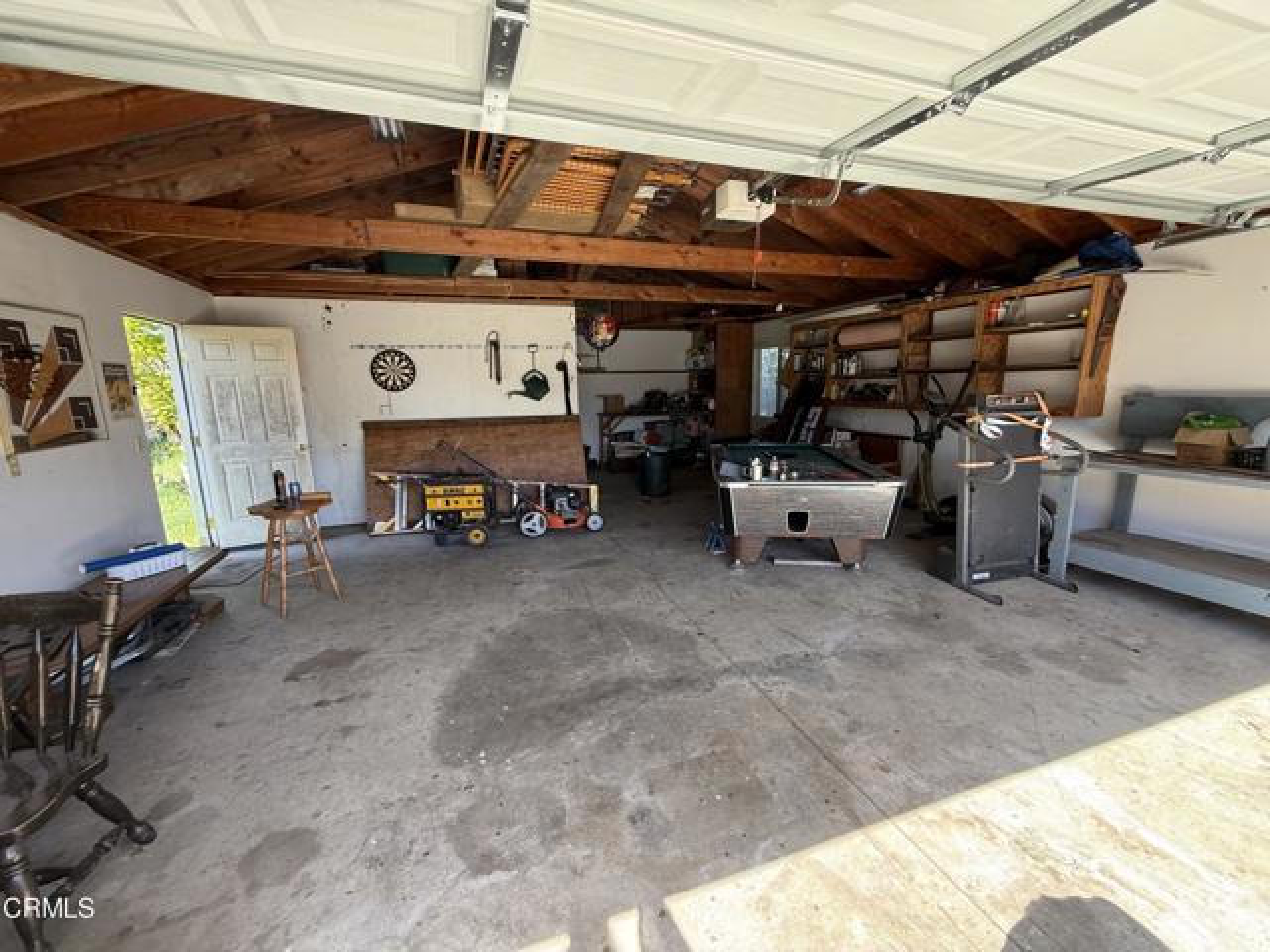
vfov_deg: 85.7
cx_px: 635
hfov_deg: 102.1
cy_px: 476
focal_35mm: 14
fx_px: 514
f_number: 2.2
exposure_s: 1/100
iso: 80
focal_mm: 2.22
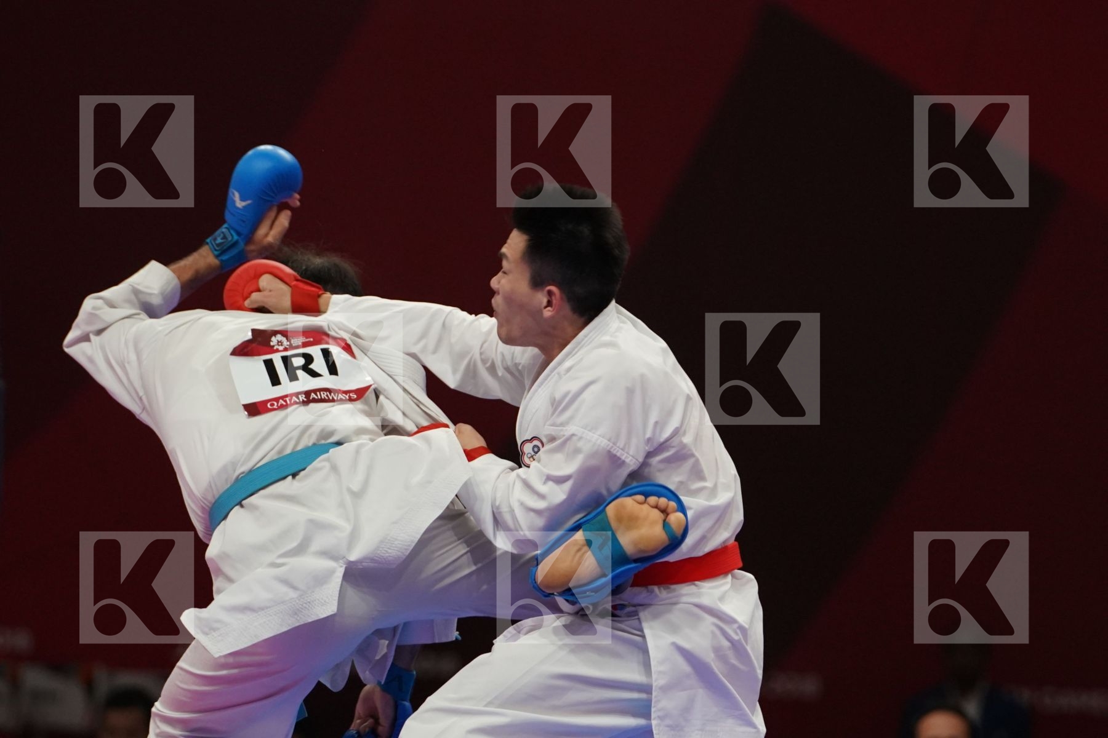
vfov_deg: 4.2
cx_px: 554
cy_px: 369
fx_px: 10187
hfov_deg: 6.2
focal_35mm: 331
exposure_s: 1/1000
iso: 2500
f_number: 4
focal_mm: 221
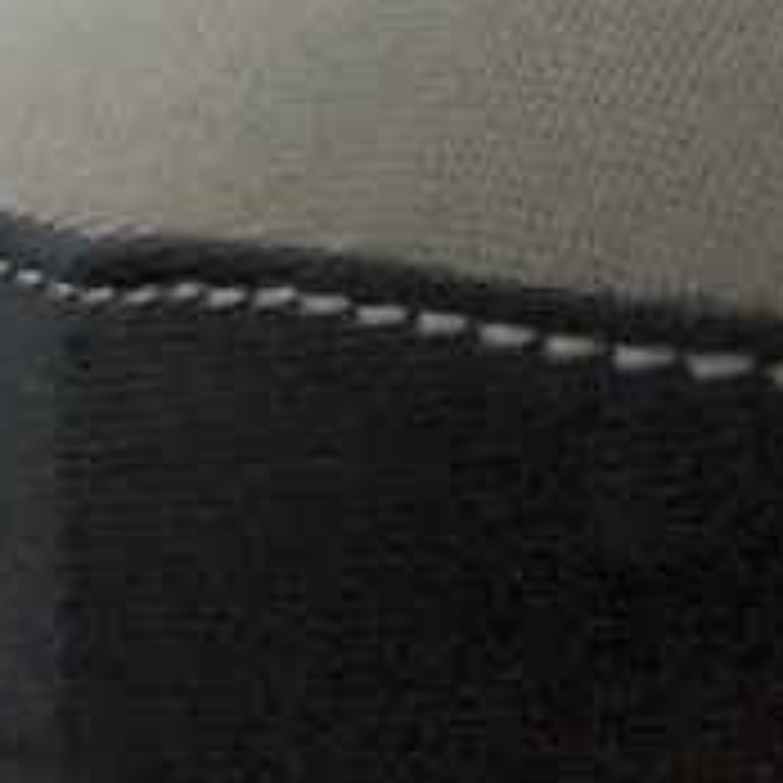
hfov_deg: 7.4
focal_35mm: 211
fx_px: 5400
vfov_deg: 7.1
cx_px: -1494
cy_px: -1804
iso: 109
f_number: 1.5
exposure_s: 1/60.2
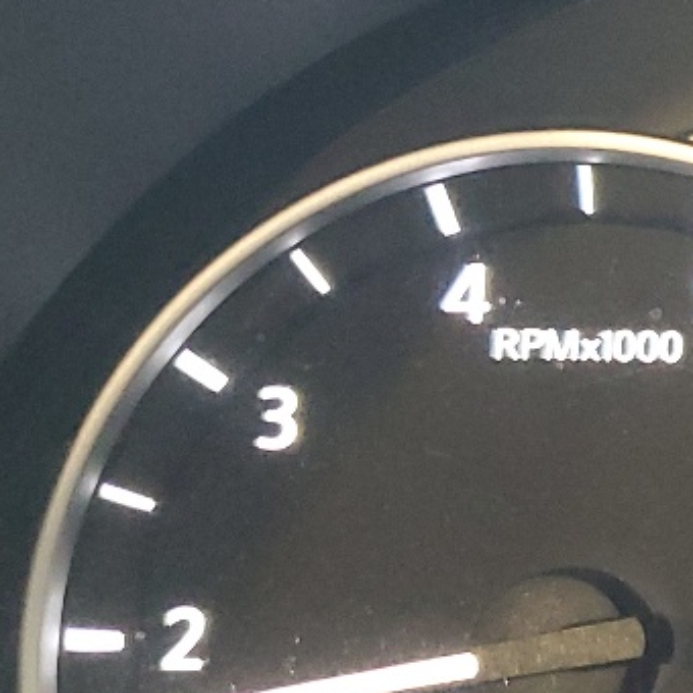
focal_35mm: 108
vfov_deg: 16.0
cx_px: 1431
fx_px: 2446
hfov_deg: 13.5
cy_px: 528
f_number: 1.5
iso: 288
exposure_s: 1/24
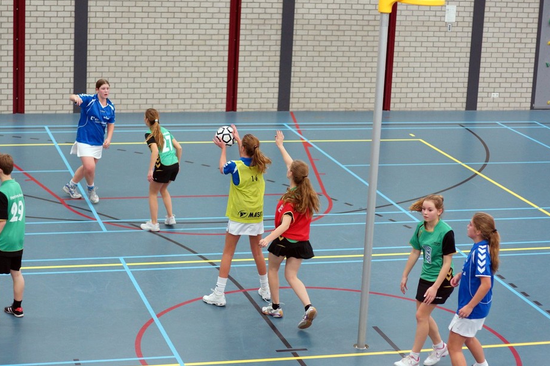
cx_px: 258
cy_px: 198
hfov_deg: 24.2
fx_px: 1283
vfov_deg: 16.3
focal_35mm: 84
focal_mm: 50
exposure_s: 1/250
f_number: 2
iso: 640
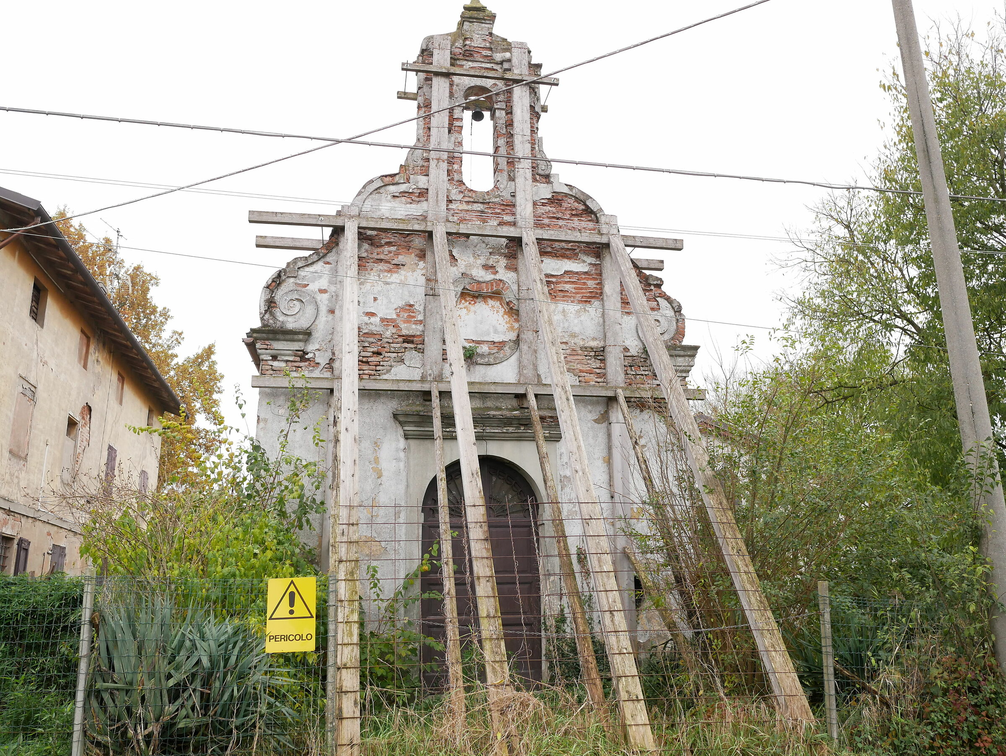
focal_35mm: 30
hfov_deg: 59.9
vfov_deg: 46.8
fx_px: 872
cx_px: 503
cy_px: 378
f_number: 3.5
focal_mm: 15
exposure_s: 1/400
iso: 400
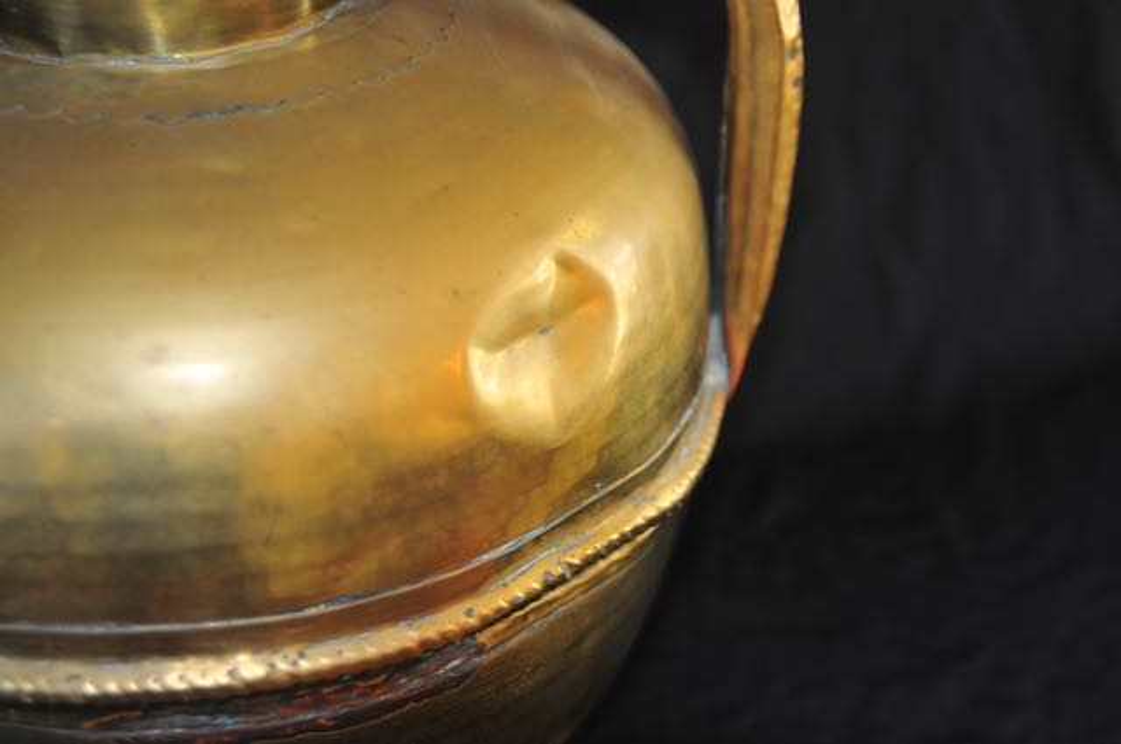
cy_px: 372
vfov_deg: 20.6
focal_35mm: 66
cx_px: 560
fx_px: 2053
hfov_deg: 30.5
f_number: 2.8
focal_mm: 44
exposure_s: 1/50
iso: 400
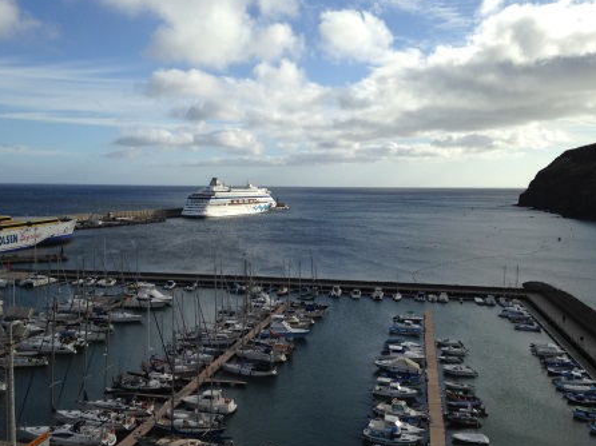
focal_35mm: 37
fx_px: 637
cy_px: 232
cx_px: 283
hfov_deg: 50.1
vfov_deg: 38.6
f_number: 2.4
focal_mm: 4.12
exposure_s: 1/2262
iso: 50
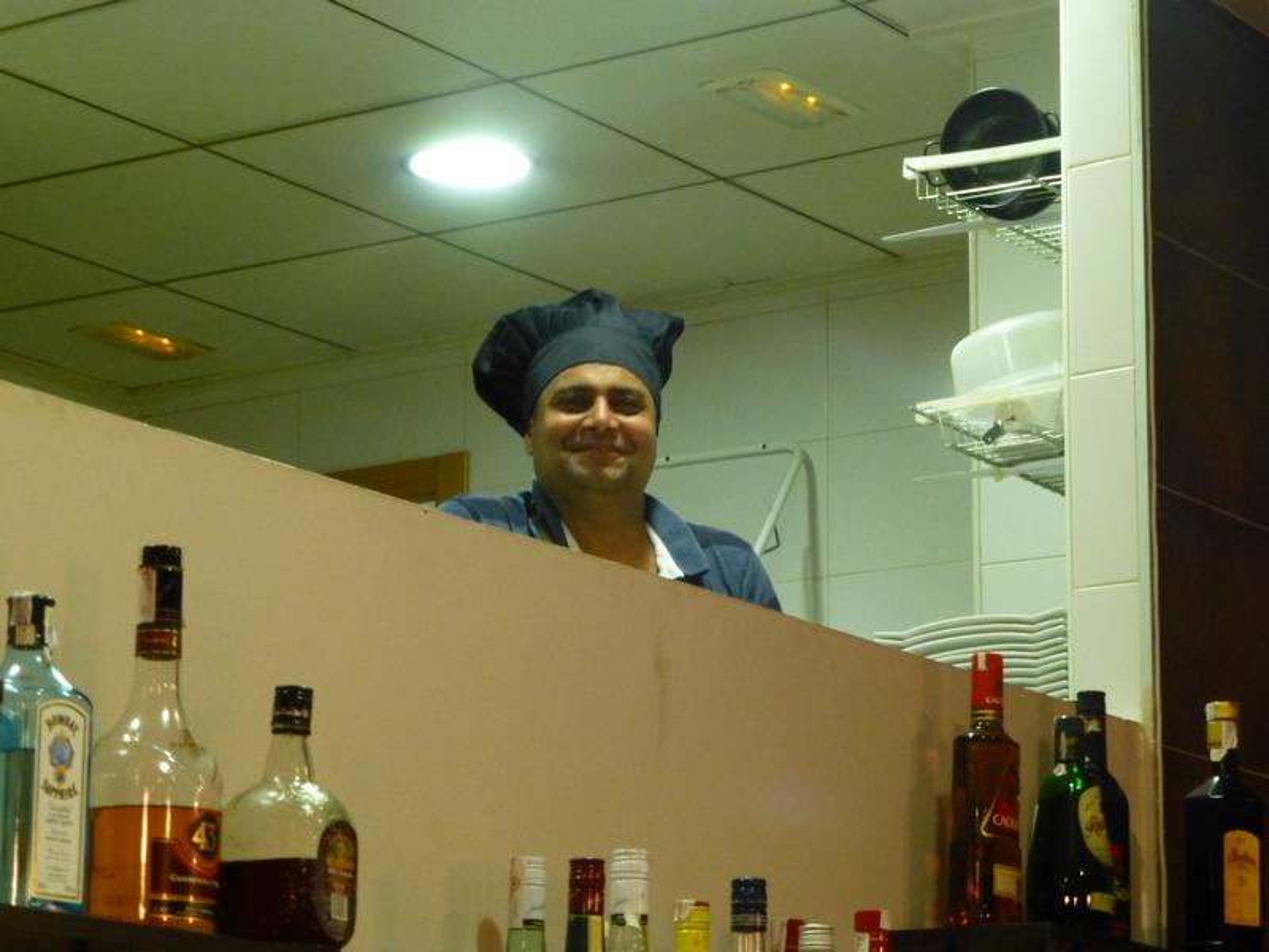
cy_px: 476
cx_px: 634
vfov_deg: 12.9
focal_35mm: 115
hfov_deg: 17.1
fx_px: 4216
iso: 800
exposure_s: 1/6
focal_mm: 20.6
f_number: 5.3
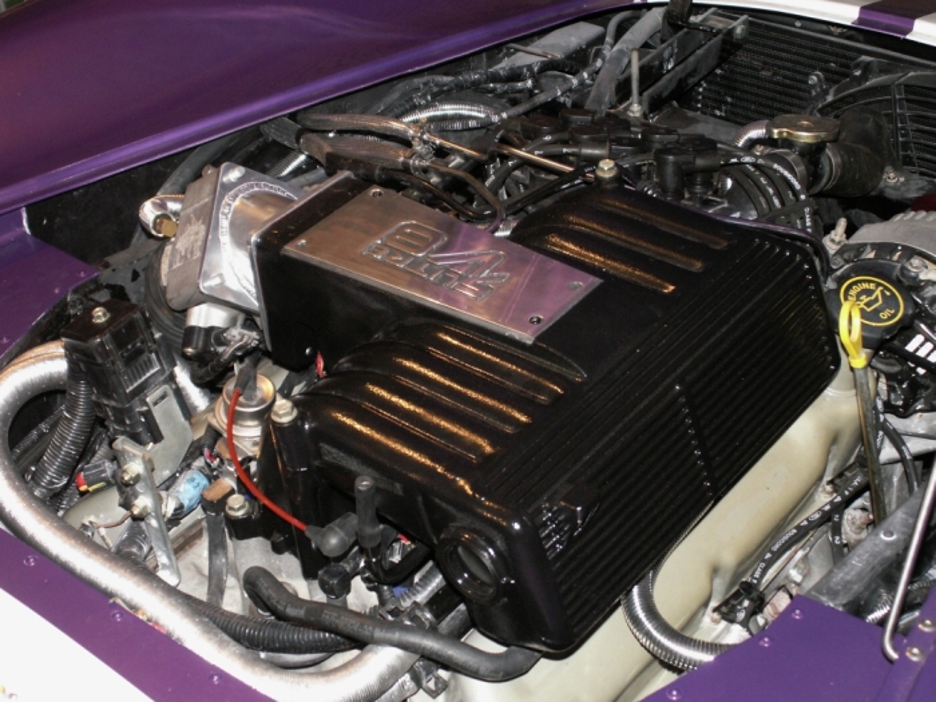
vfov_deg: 25.2
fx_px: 1568
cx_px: 468
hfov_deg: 33.2
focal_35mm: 58
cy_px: 351
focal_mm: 9.7
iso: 160
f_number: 3.2
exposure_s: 1/40
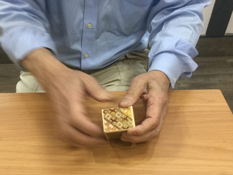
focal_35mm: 36
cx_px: 110
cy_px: 96
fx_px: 242
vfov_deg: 39.6
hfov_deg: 51.3
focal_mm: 3.3
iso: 160
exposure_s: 1/33
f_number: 2.4
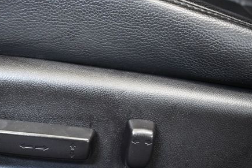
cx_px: 85
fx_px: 371
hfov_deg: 37.1
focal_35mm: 53
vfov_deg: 25.4
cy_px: 117
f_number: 3.5
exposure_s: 1/80
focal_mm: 18
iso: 3200
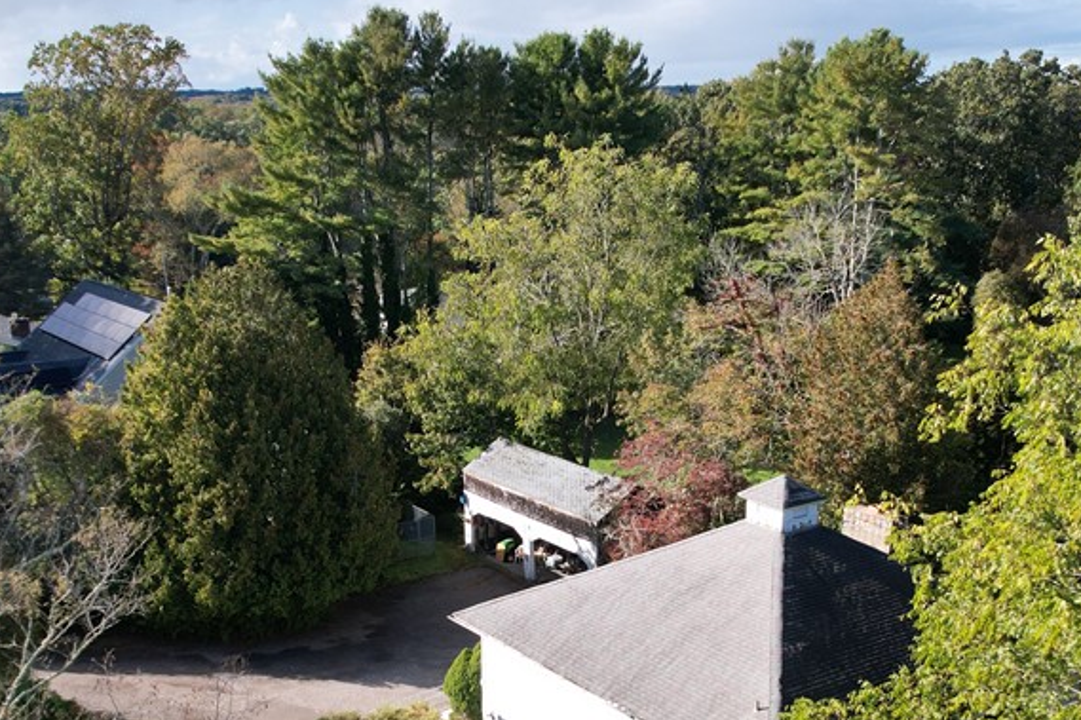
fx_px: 1261
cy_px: 560
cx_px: 524
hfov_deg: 46.4
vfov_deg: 31.2
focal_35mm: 42
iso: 100
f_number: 2.8
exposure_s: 1/725
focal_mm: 8.38
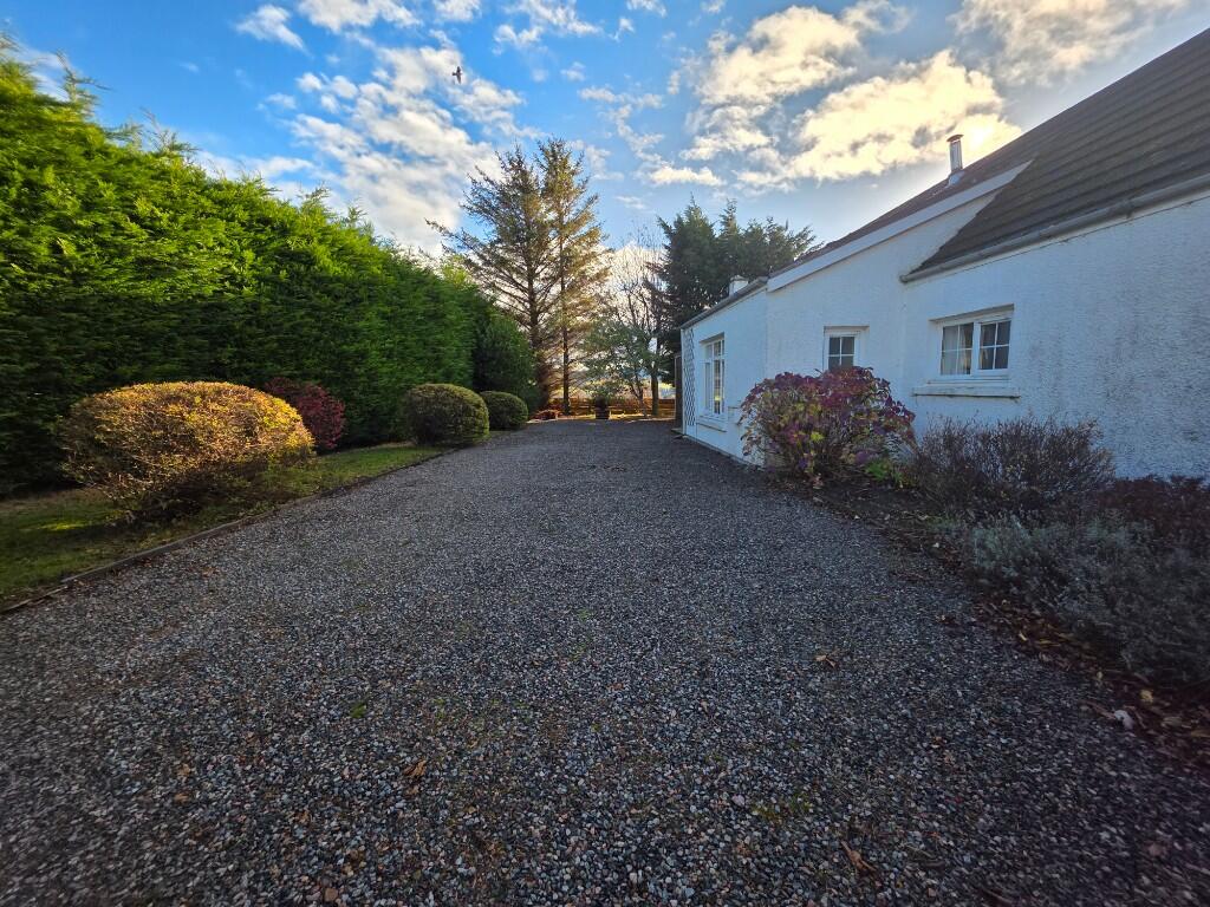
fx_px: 454
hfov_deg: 106.2
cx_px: 605
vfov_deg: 89.9
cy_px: 454
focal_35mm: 13
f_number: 1.9
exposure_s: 1/841
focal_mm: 2.2
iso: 40
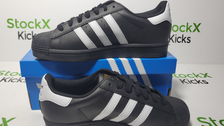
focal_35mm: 29
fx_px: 172
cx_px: 112
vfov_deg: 40.2
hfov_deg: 66.1
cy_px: 66
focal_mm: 4.3
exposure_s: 1/404
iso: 50
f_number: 1.5
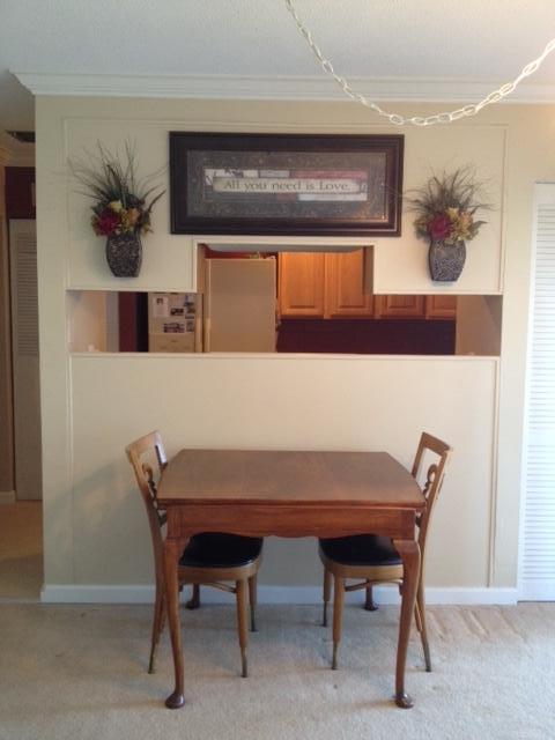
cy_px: 370
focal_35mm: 35
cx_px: 278
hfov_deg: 40.7
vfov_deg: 52.6
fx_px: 748
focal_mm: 4.28
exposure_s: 1/20
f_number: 2.4
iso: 160
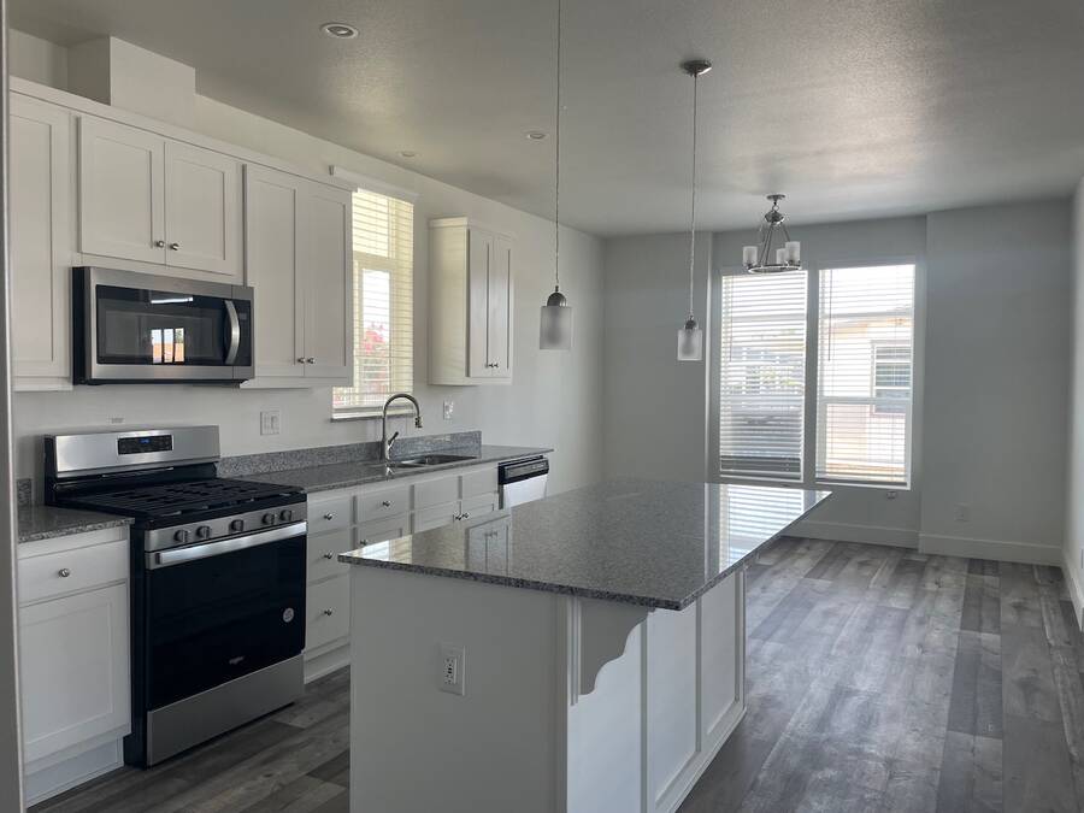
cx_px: 542
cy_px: 406
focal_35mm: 26
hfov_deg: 67.3
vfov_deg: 53.1
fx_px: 814
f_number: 1.6
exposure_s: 1/121
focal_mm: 4.2
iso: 50
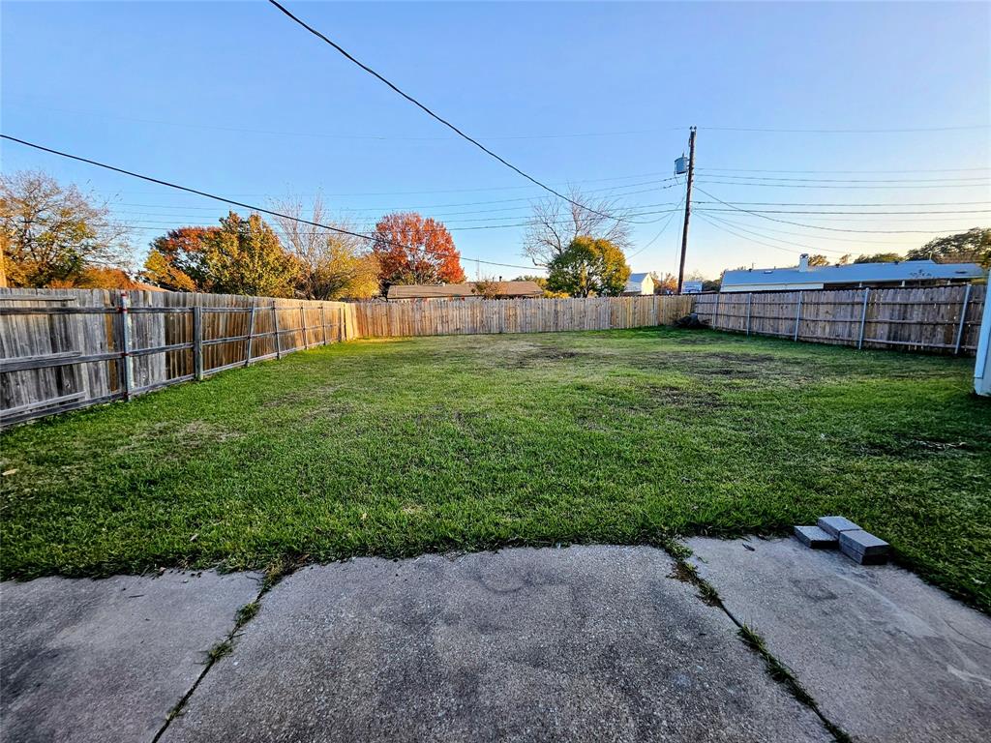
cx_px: 496
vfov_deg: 89.9
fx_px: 372
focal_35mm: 13
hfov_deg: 106.2
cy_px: 372
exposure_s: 1/171
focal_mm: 1.74
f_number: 2.2
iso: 32
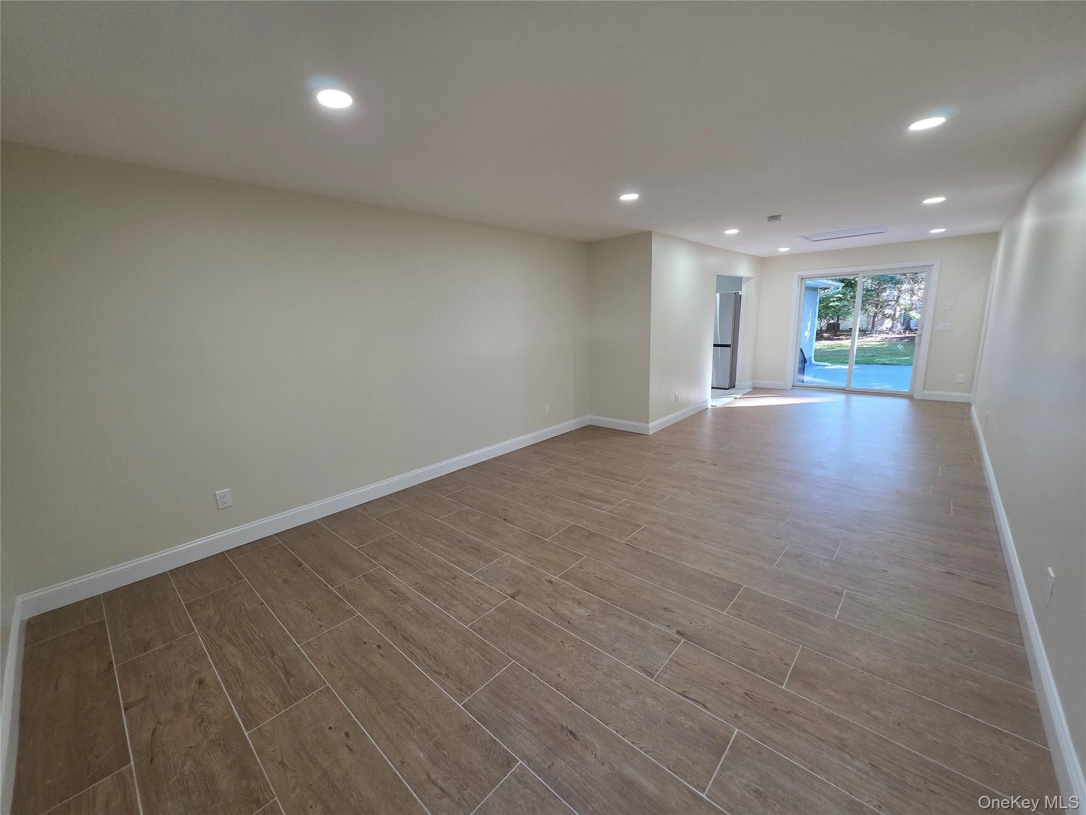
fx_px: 408
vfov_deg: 89.9
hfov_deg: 106.2
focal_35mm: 13
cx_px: 543
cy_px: 408
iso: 250
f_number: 1.9
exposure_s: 1/120
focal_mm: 2.2
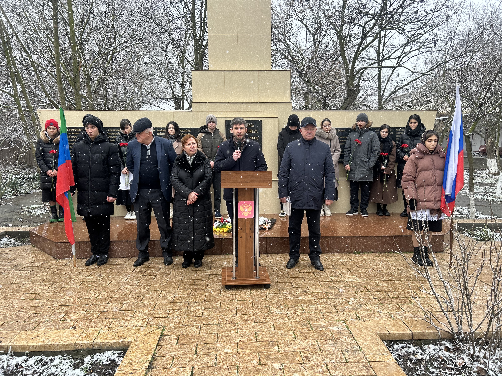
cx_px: 251
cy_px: 188
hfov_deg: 67.3
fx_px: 377
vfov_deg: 53.1
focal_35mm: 26
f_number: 1.5
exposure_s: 1/407
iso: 50
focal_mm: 5.7
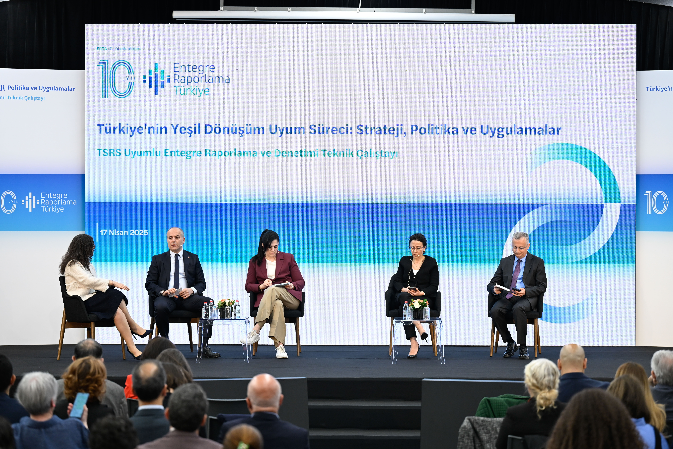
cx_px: 336
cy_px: 224
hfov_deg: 20.6
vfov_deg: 13.8
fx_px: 1851
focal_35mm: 99
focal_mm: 99
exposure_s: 1/125
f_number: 2.8
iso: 800
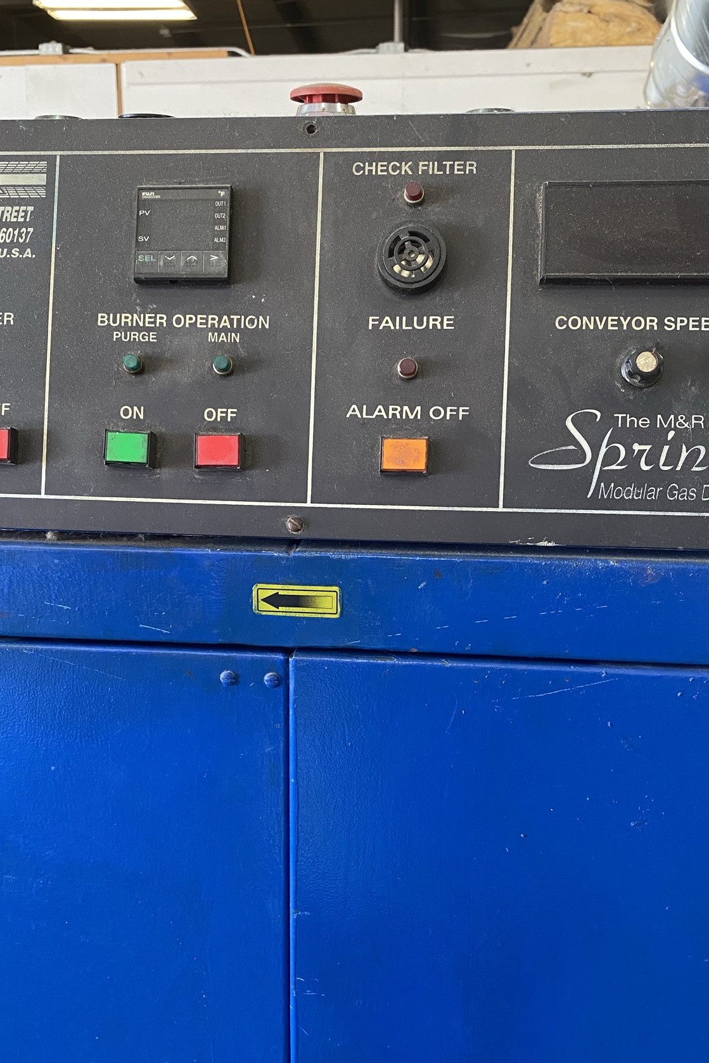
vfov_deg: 57.1
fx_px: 975
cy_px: 595
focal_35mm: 33
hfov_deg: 40.0
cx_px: 328
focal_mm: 4.25
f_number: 1.8
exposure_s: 1/60
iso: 200
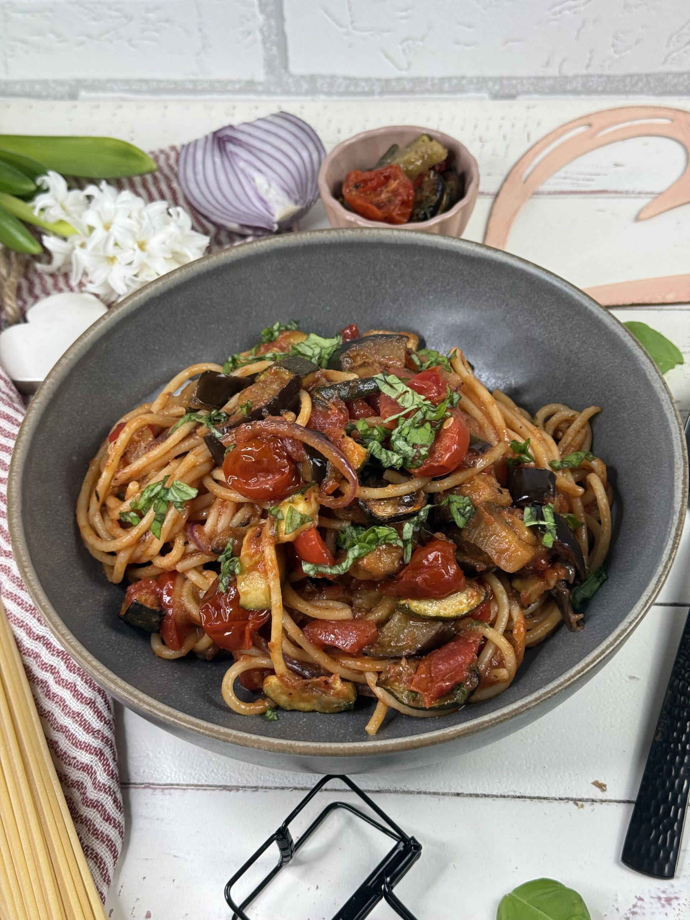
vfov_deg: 39.7
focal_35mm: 48
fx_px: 1276
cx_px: 345
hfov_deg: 30.3
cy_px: 460
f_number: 1.78
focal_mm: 6.76
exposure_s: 1/71
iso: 100
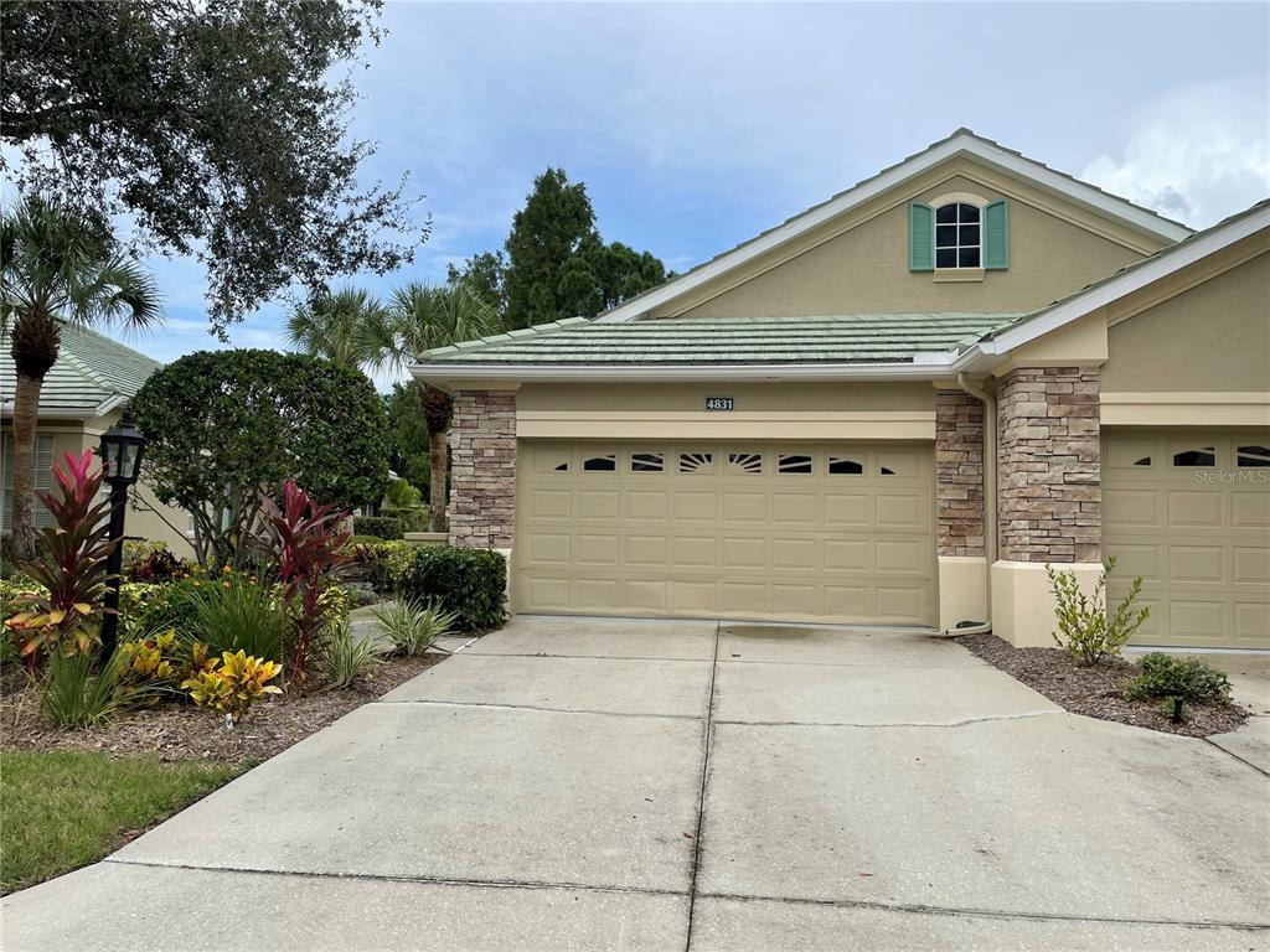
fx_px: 954
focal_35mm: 26
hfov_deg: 67.3
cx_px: 635
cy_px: 476
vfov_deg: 53.1
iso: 32
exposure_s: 1/3205
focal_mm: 4.2
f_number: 1.6
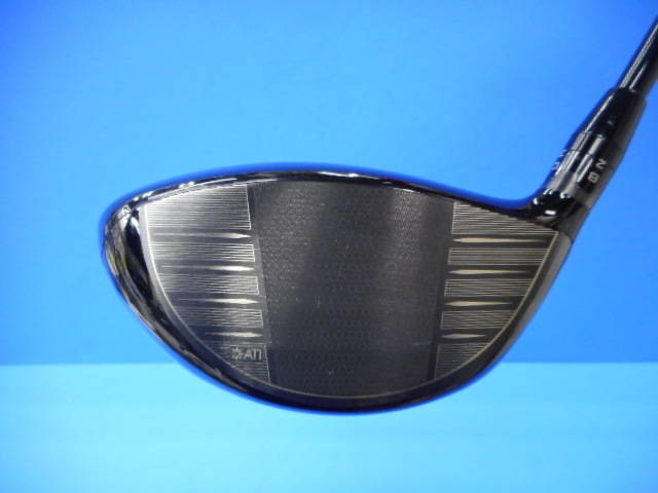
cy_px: 246
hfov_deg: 69.4
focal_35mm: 25
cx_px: 329
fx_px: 475
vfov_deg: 54.9
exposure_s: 1/30
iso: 320
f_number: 3.7
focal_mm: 4.5
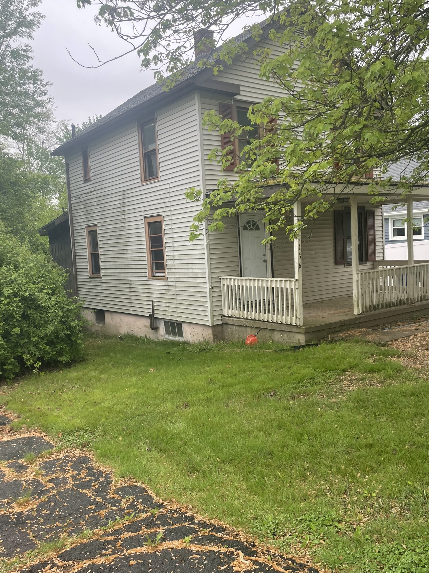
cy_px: 290
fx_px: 512
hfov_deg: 45.4
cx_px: 213
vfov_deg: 58.3
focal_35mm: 31
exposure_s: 1/509
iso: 32
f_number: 1.6
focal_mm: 4.2
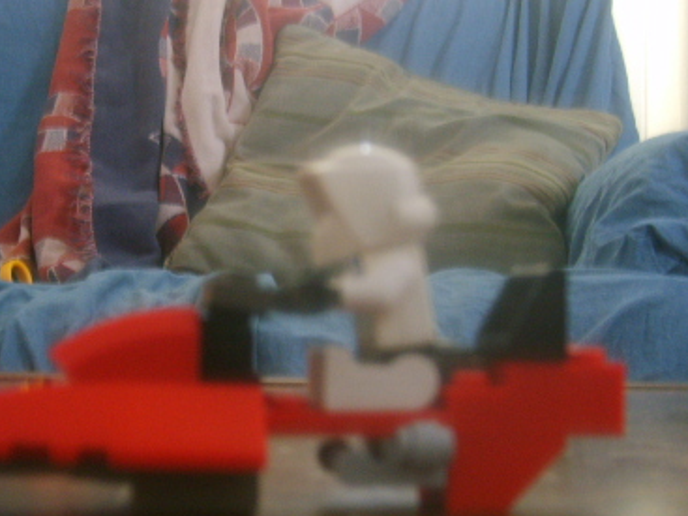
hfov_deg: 31.5
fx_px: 1212
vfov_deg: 24.0
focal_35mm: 61
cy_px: 315
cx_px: 251
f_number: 2.8
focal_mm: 5.8
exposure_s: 1/3
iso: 139
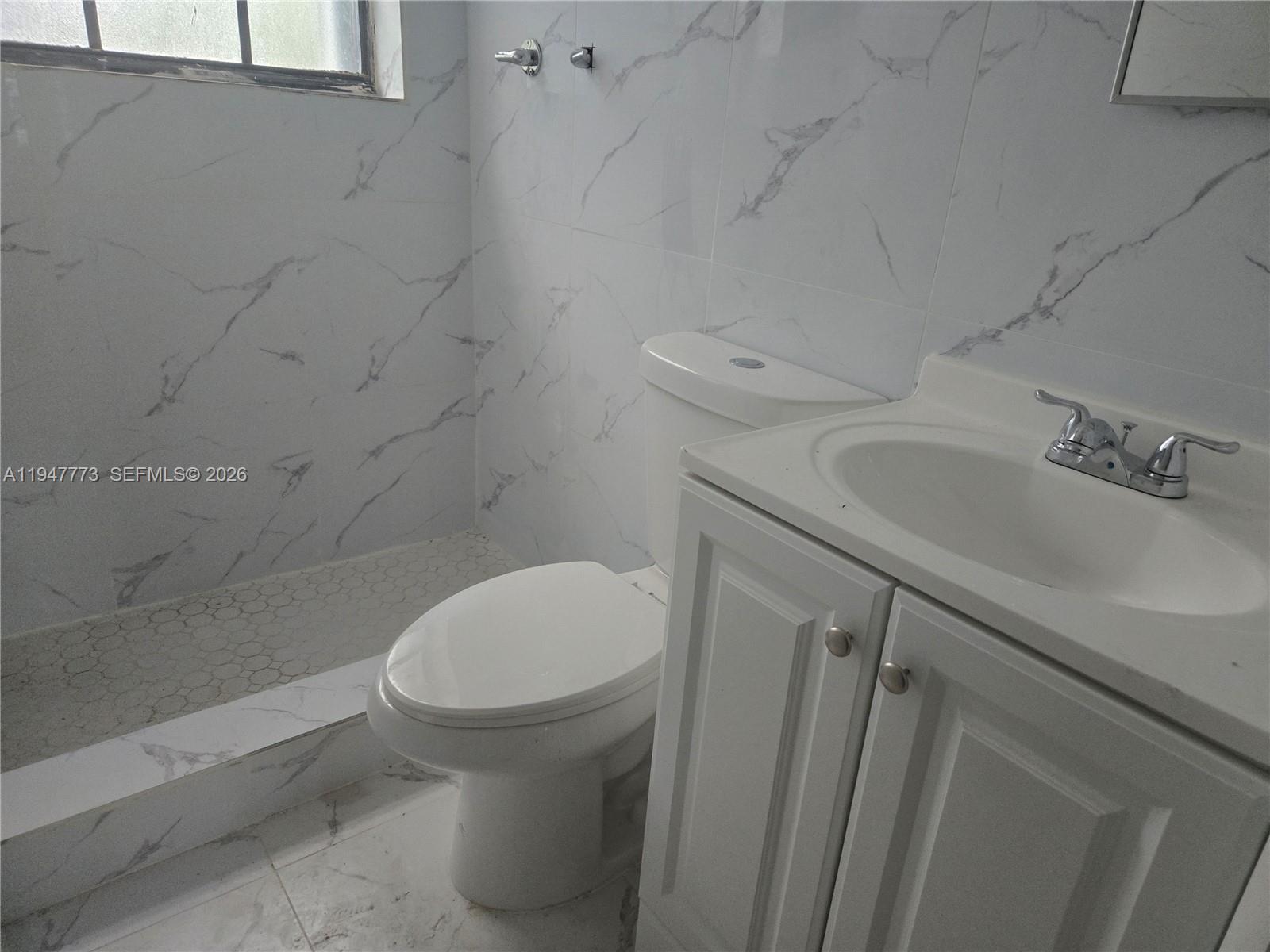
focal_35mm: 23
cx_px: 635
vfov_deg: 58.9
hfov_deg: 73.9
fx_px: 844
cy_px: 476
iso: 800
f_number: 1.8
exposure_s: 1/120
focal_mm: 5.4
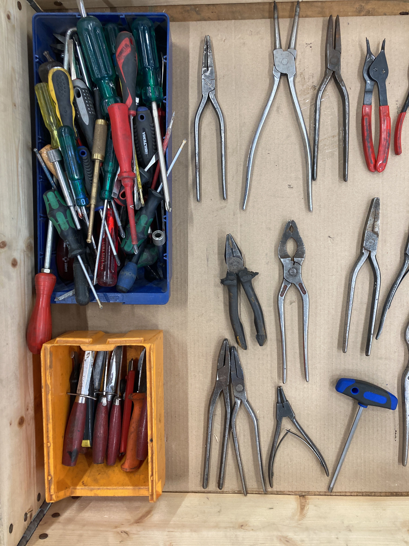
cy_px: 273
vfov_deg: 63.4
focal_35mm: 28
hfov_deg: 49.7
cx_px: 204
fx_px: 441
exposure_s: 1/60
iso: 100
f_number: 1.8
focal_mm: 3.99
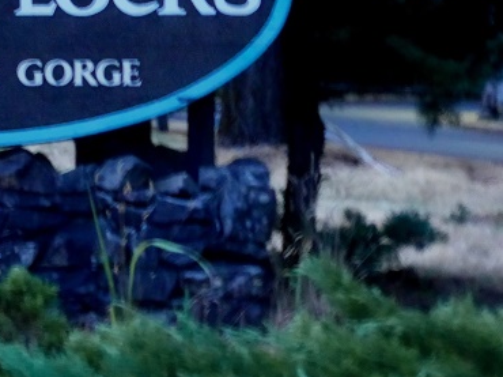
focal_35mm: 144
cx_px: -150
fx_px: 2091
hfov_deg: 13.2
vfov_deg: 10.1
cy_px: -127
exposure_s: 1/8
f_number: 3.3
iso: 640
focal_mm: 10.7
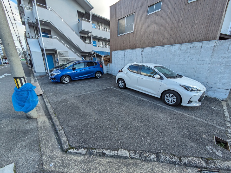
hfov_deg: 102.0
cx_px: 116
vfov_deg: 85.7
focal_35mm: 14
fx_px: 93
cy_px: 86
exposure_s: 1/469
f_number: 2.2
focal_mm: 1.83
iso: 49
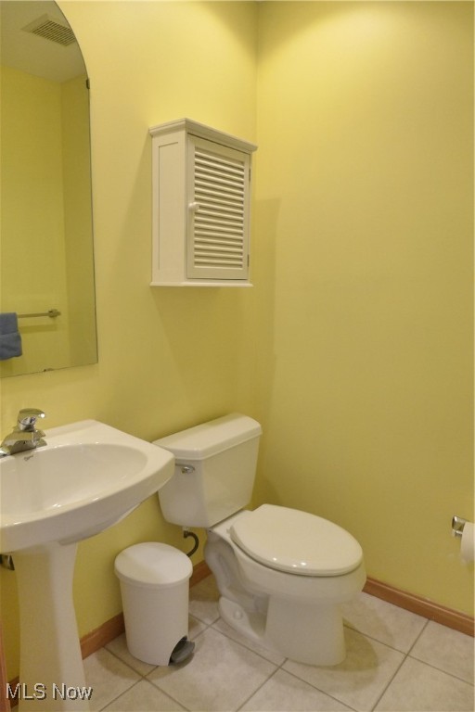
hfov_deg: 53.1
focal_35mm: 24
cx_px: 238
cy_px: 356
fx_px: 475
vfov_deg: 73.7
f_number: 1.4
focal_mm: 4.7
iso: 250
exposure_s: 1/100
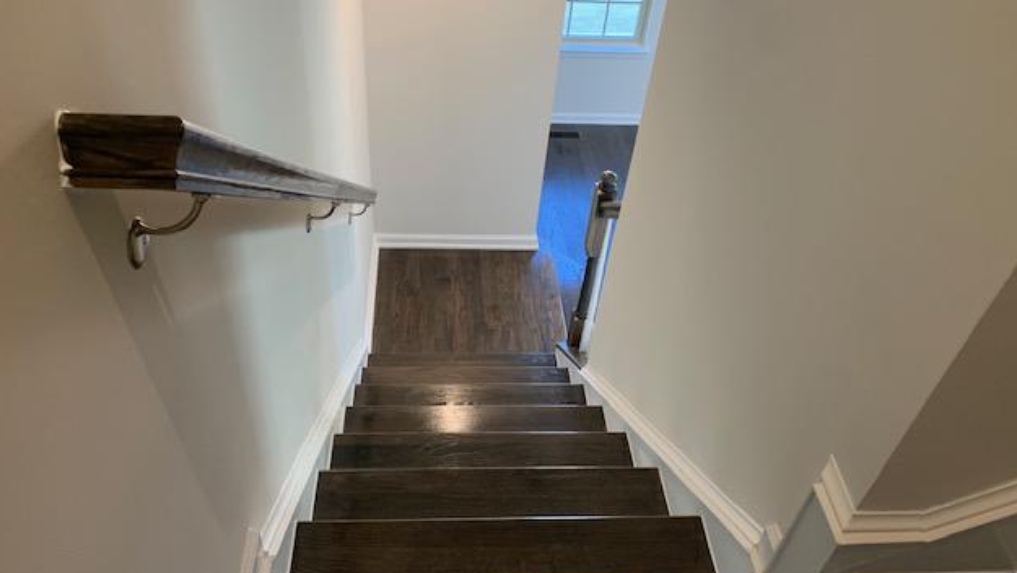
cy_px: 272
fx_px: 782
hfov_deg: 66.0
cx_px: 513
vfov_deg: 40.2
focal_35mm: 29
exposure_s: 1/60
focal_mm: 4.25
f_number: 1.8
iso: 125
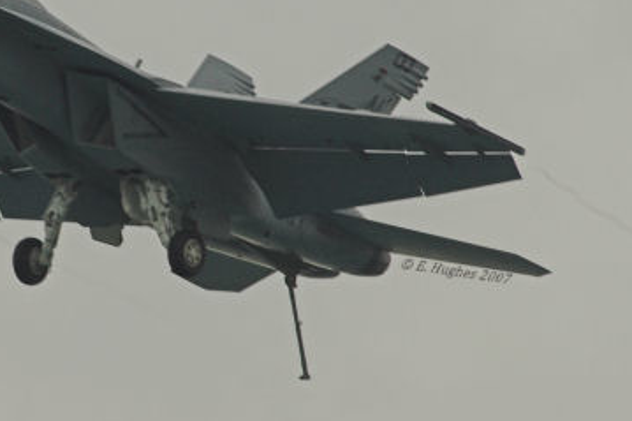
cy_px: 107
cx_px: 169
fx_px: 17617
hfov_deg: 2.1
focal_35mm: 1004
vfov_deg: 1.4
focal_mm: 400
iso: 200
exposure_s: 1/500
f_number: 11
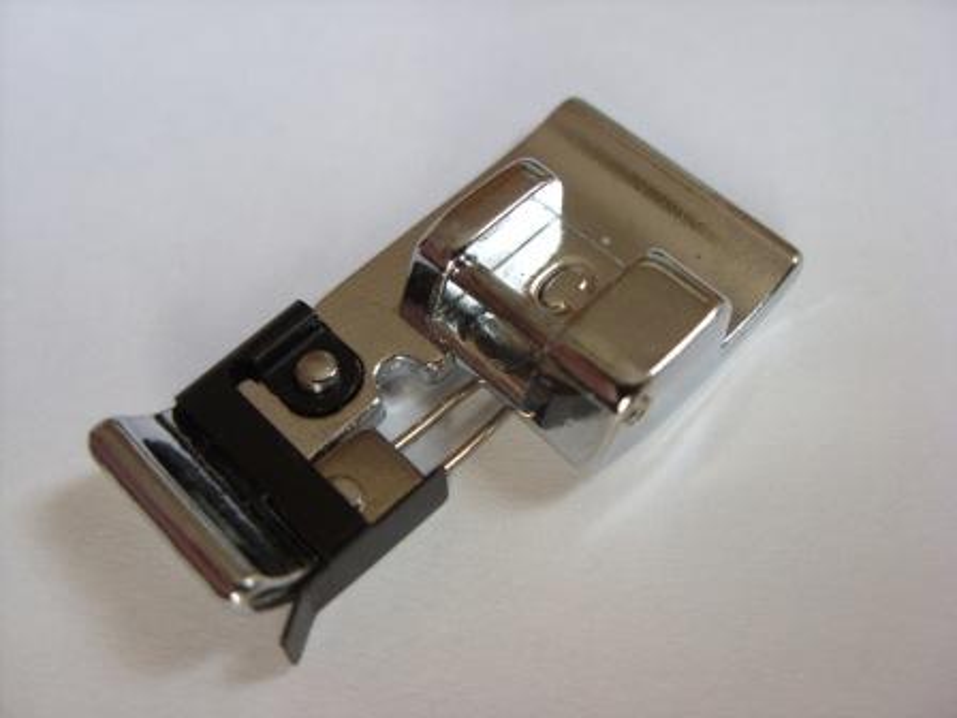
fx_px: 1051
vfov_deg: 37.7
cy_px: 359
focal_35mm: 38
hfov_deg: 49.0
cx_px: 478
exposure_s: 1/74
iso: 50
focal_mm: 6.3
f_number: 2.8
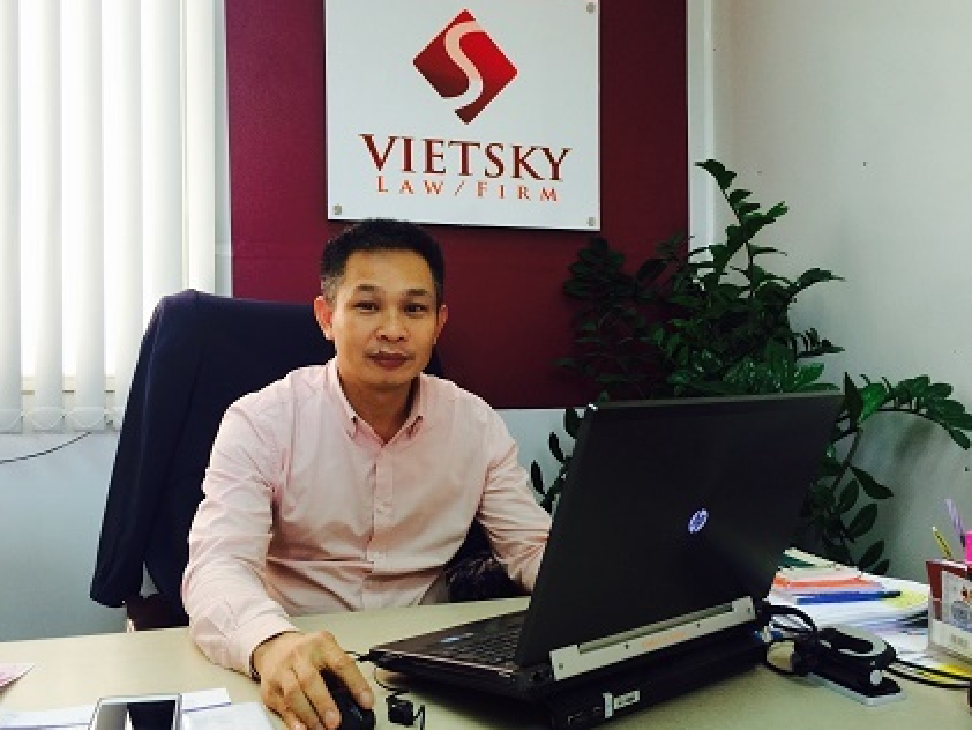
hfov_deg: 58.3
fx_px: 871
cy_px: 366
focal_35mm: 31
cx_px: 455
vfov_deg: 45.5
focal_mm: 4.15
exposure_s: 1/33
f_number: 2.2
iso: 64
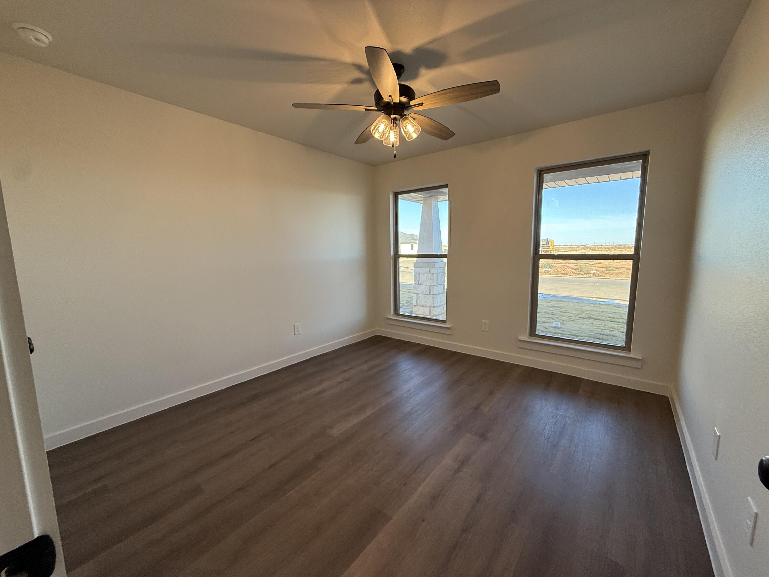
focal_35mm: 14
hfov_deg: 102.1
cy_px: 288
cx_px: 384
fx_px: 311
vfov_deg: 85.7
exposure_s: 1/120
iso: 100
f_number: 2.2
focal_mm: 2.22
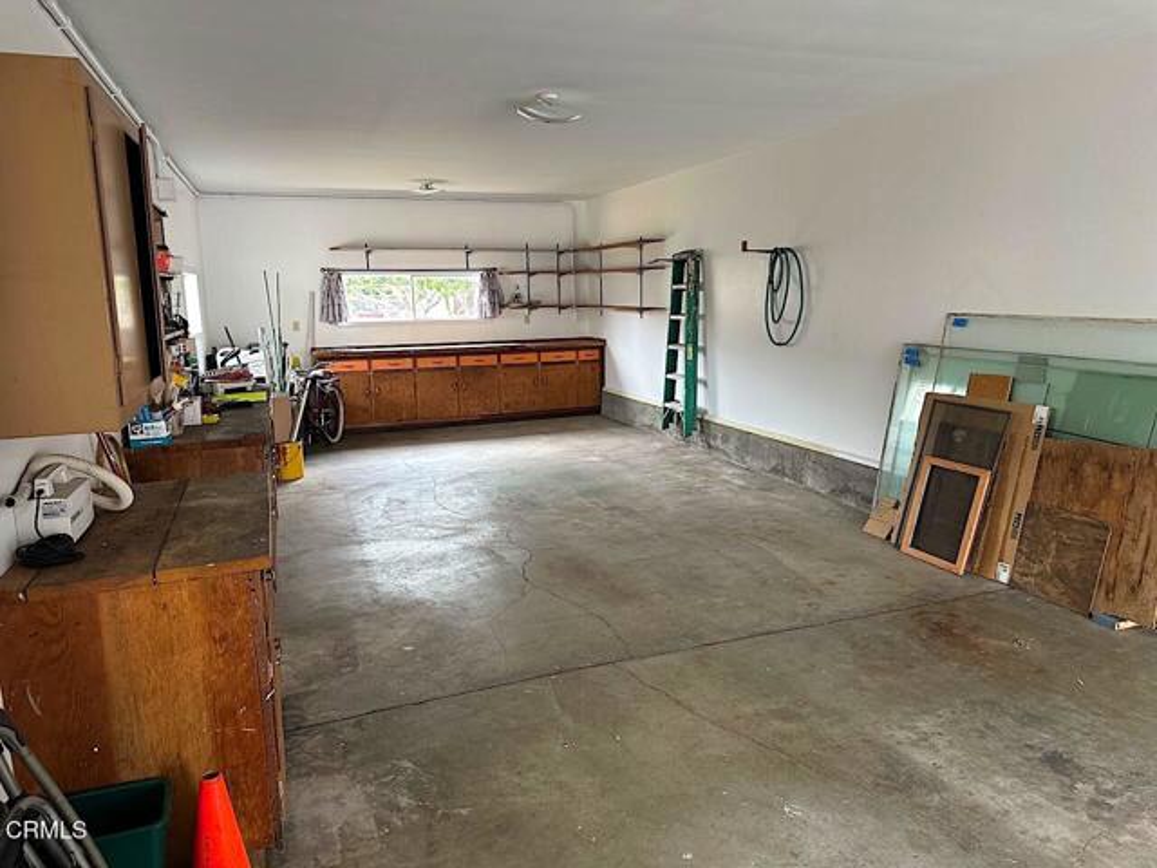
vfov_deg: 56.8
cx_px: 578
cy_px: 434
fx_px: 802
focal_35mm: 24
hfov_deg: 71.6
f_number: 1.78
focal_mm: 6.86
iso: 125
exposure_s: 1/121
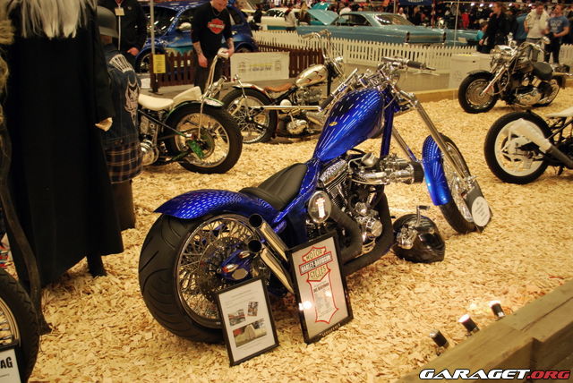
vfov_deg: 40.0
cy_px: 192
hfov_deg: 57.2
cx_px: 286
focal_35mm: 33
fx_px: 526
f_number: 4
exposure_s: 1/30
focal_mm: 22
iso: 450
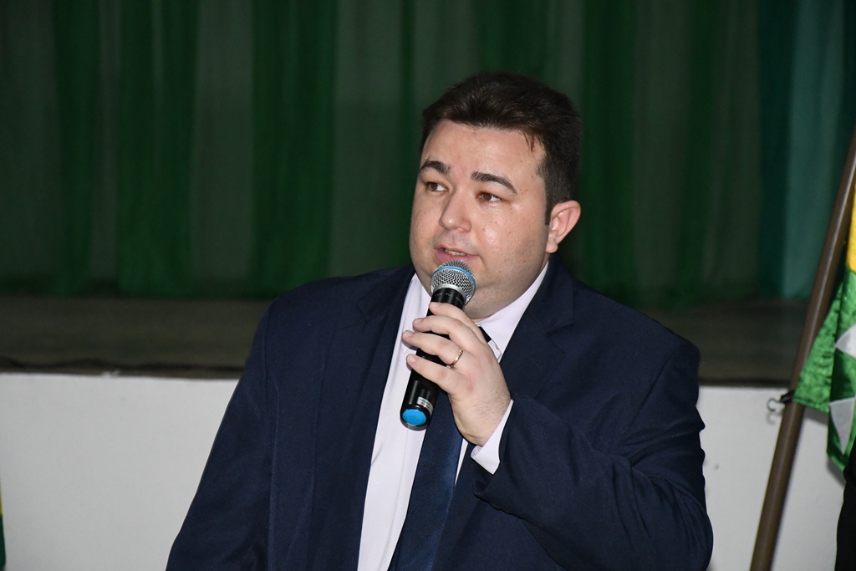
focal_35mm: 150
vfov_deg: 9.2
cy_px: 286
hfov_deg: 13.7
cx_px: 428
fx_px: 3567
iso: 6400
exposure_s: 1/80
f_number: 6.3
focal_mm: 100
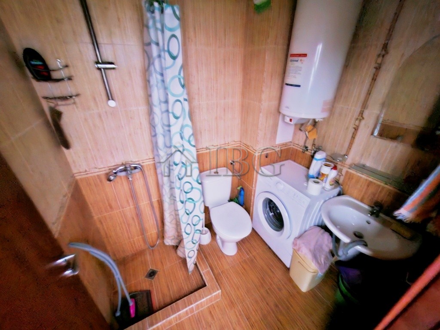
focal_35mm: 13
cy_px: 165
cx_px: 220
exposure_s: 1/3
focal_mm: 1.7
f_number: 2.2
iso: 1000
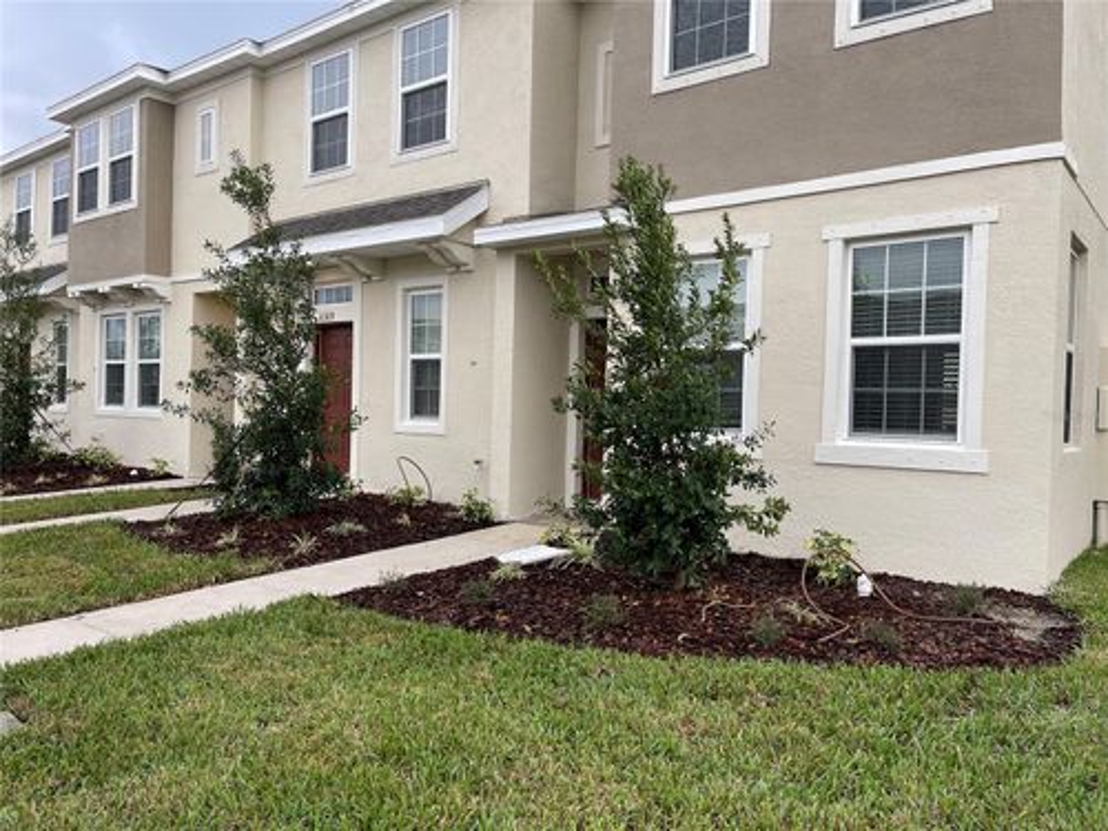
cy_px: 416
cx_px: 554
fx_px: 832
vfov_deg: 53.1
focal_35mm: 26
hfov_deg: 67.3
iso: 50
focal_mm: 5.1
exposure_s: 1/584
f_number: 1.6
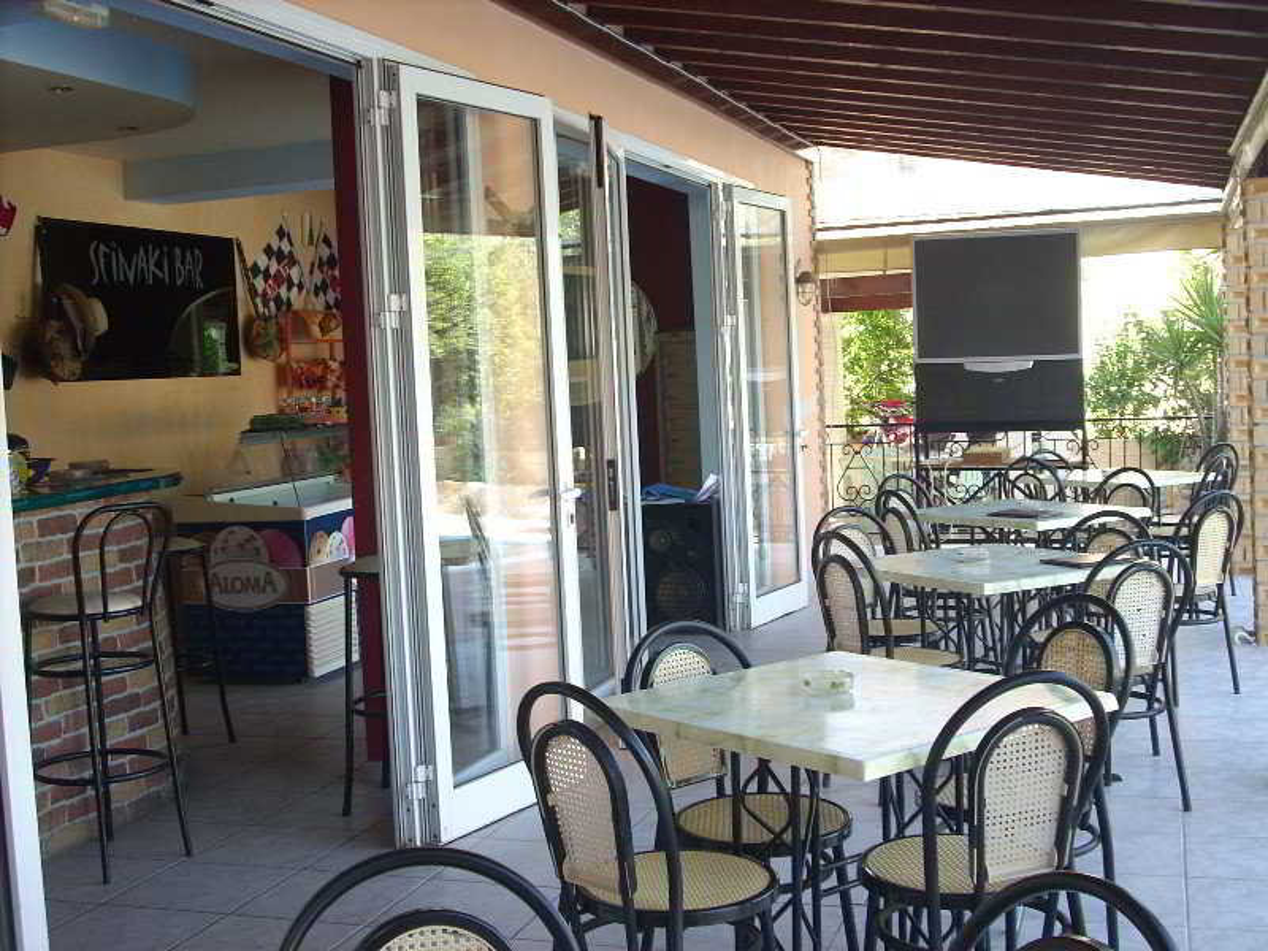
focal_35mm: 46
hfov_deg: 41.2
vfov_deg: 31.5
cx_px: 634
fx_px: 1685
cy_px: 476
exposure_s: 1/52.7
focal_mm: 7.6
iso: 64
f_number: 3.1
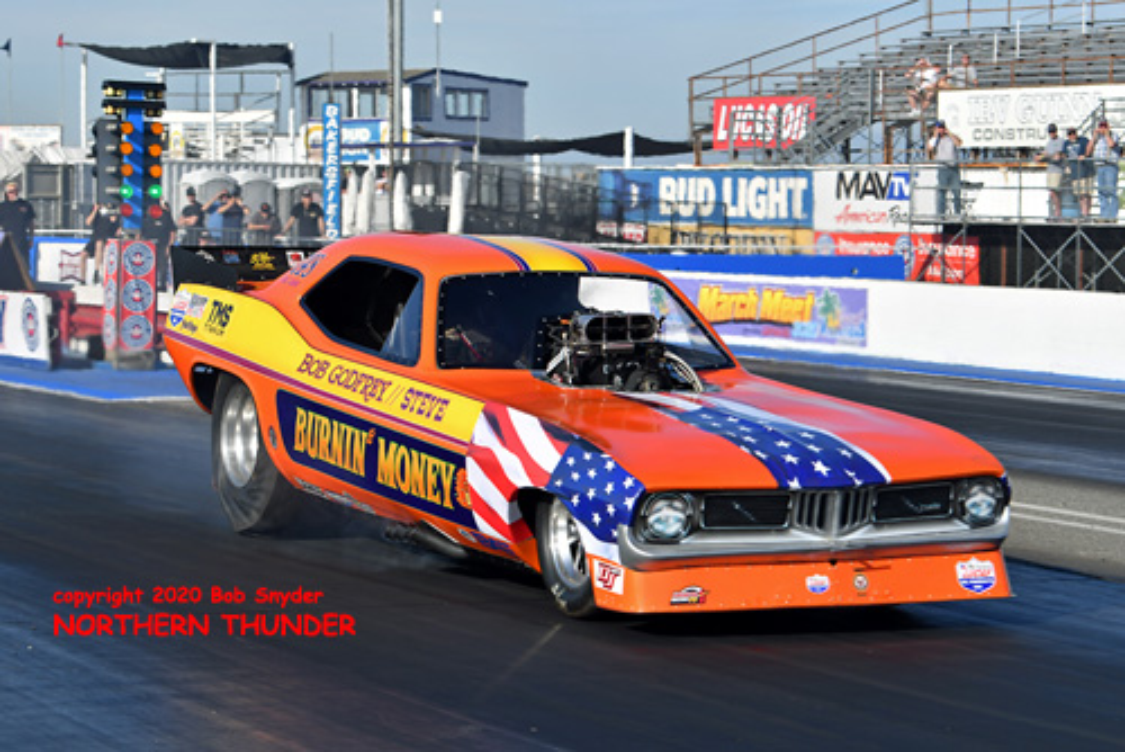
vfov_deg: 13.1
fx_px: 3283
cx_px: 562
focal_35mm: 105
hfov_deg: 19.4
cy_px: 376
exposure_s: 1/1250
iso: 160
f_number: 5.6
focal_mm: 70
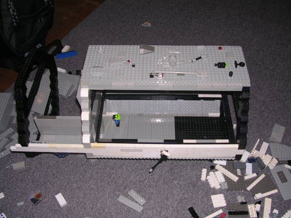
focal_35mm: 38
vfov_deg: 37.7
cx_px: 146
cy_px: 109
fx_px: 319
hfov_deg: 49.0
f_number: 2.8
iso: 100
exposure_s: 1/60.1
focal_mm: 5.8
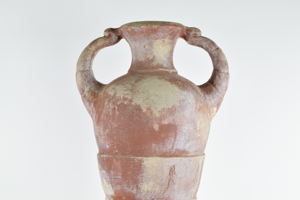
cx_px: 150
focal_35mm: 82
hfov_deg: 24.6
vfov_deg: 16.6
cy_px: 100
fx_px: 688
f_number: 9
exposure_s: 1/125
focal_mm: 55
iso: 800
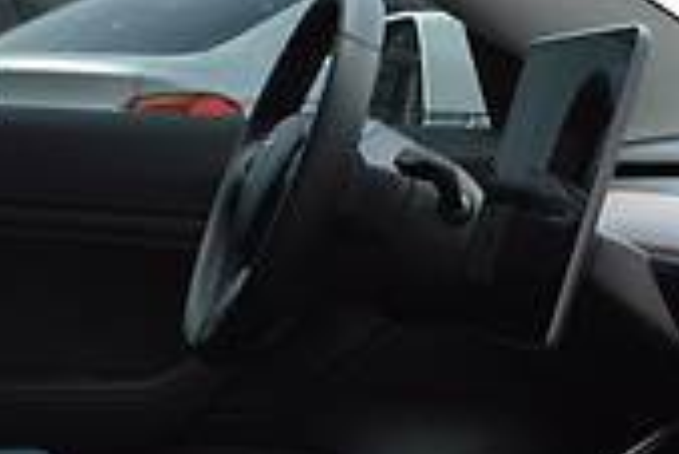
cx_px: 273
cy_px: 422
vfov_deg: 8.8
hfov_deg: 13.1
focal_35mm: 156
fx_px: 2945
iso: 160
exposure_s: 1/125
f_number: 5.6
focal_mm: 22
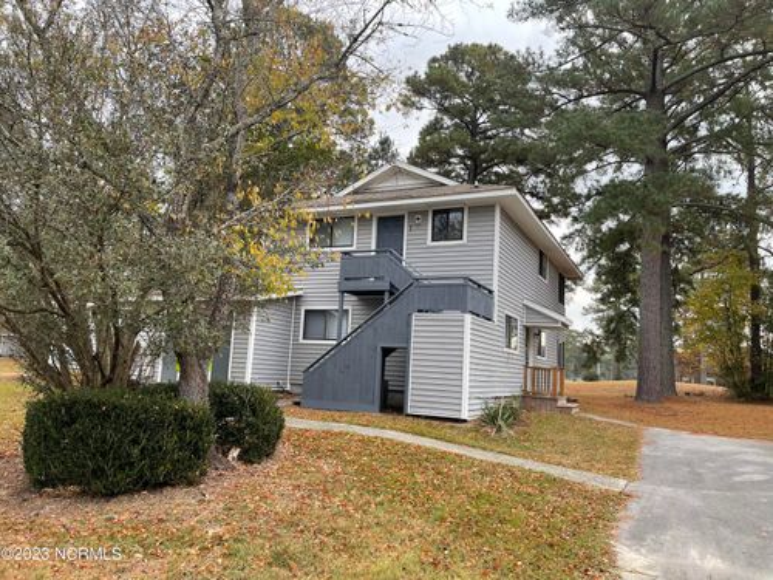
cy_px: 290
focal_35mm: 26
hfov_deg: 67.3
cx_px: 386
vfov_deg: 53.1
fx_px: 581
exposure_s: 1/638
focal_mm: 5.1
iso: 32
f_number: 1.6
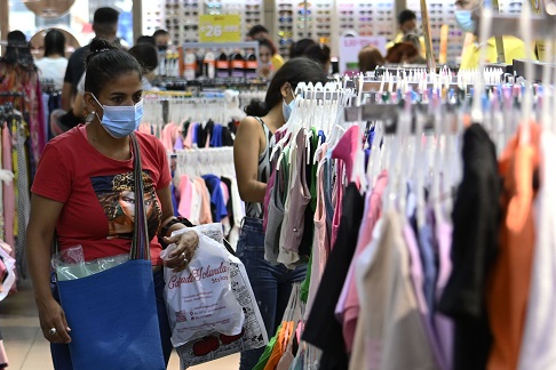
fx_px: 2471
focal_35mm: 160
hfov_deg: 12.8
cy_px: 188
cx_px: 231
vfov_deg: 8.6
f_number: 4.5
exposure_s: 1/125
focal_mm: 70
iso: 1600
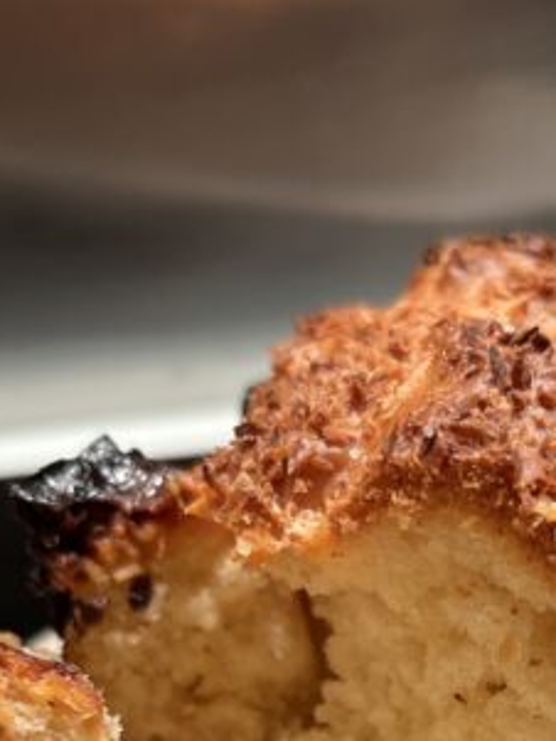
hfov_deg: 21.1
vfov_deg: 25.6
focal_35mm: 69
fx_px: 1477
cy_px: 859
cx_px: 418
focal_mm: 5.1
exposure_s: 1/50
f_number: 1.6
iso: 125
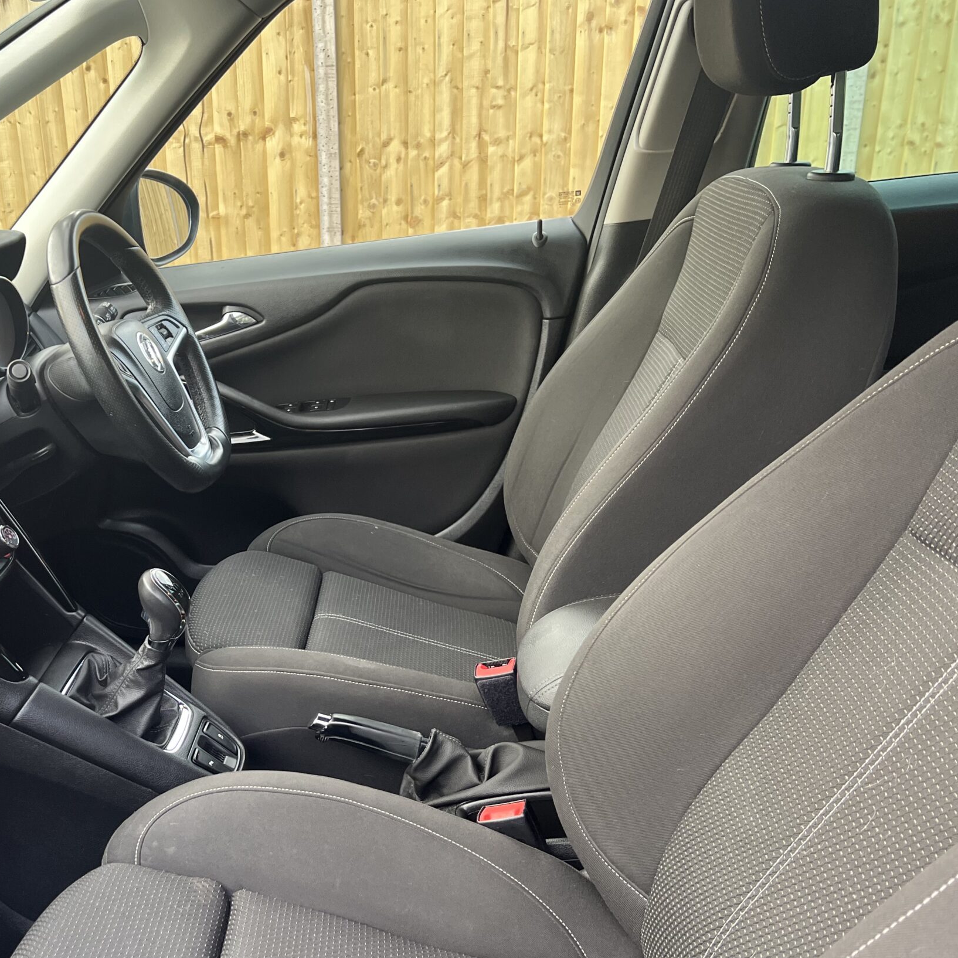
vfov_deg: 45.9
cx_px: 254
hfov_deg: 44.7
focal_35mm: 36
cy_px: 544
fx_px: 1127
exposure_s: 1/121
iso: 125
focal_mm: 5.7
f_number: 1.5
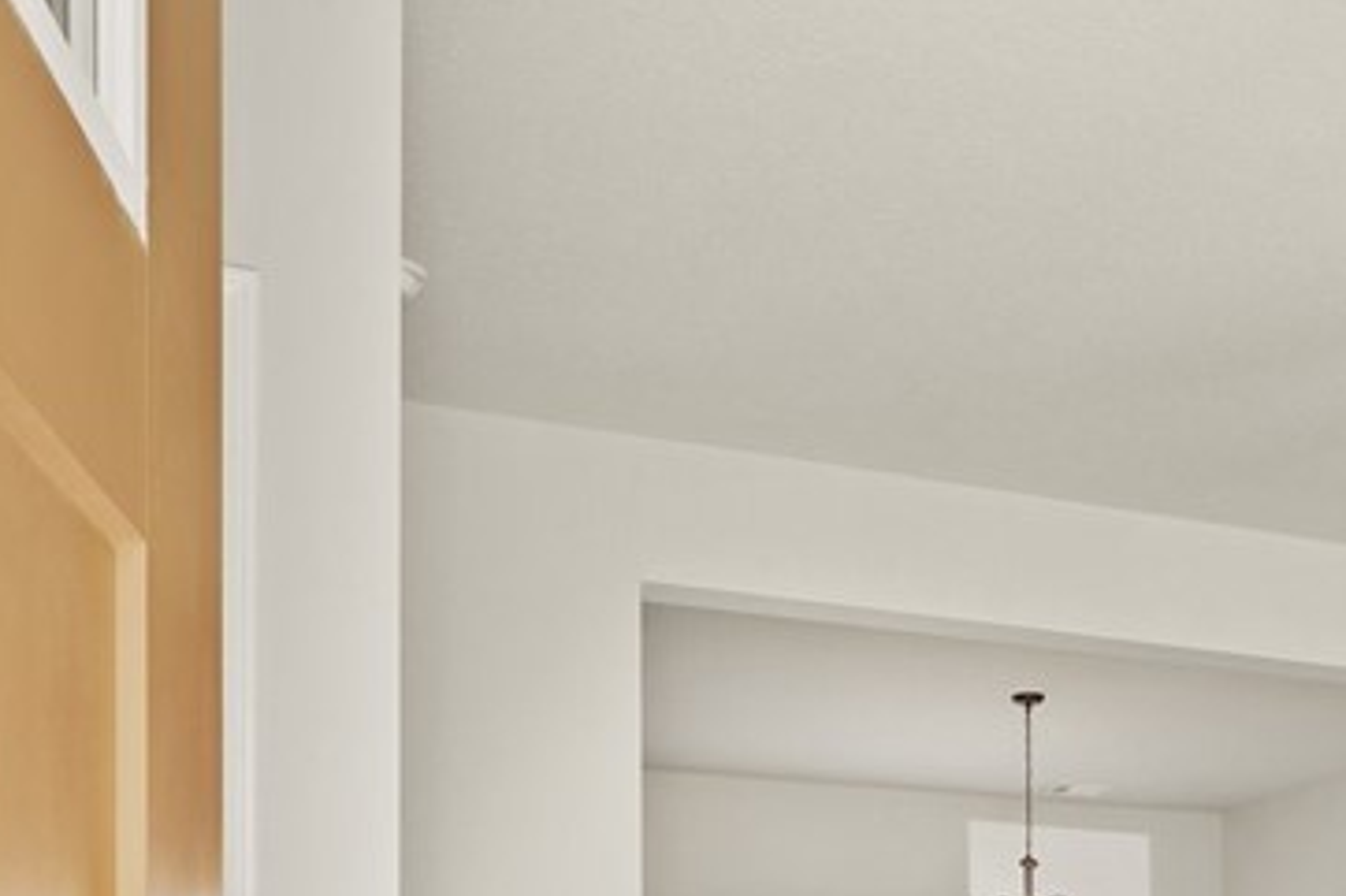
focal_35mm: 48
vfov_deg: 24.8
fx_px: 1794
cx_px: 900
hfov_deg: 40.6
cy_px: 1125
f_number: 9
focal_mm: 16
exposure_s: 1/4
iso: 320
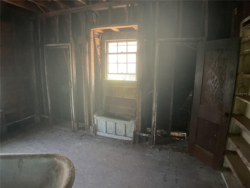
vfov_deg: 48.2
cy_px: 94
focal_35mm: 29
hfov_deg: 61.7
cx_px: 125
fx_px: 209
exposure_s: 1/60
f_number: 1.8
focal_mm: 3
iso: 160
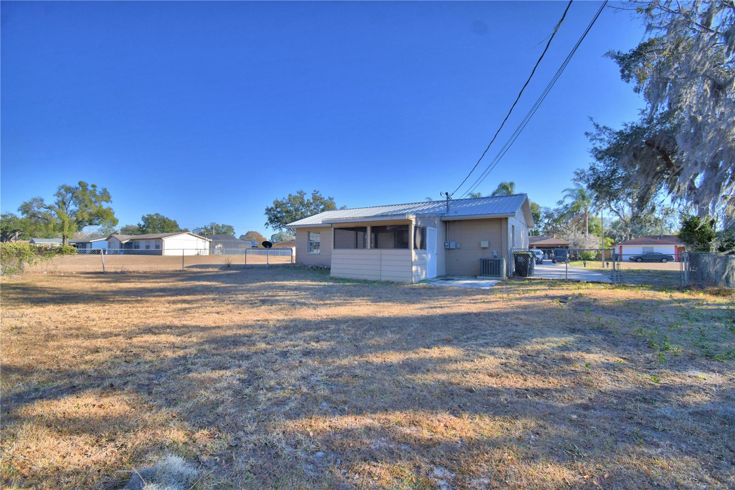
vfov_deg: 77.3
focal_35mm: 15
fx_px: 306
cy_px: 245
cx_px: 368
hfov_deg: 100.4
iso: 100
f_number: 4.5
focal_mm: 10
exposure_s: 1/800
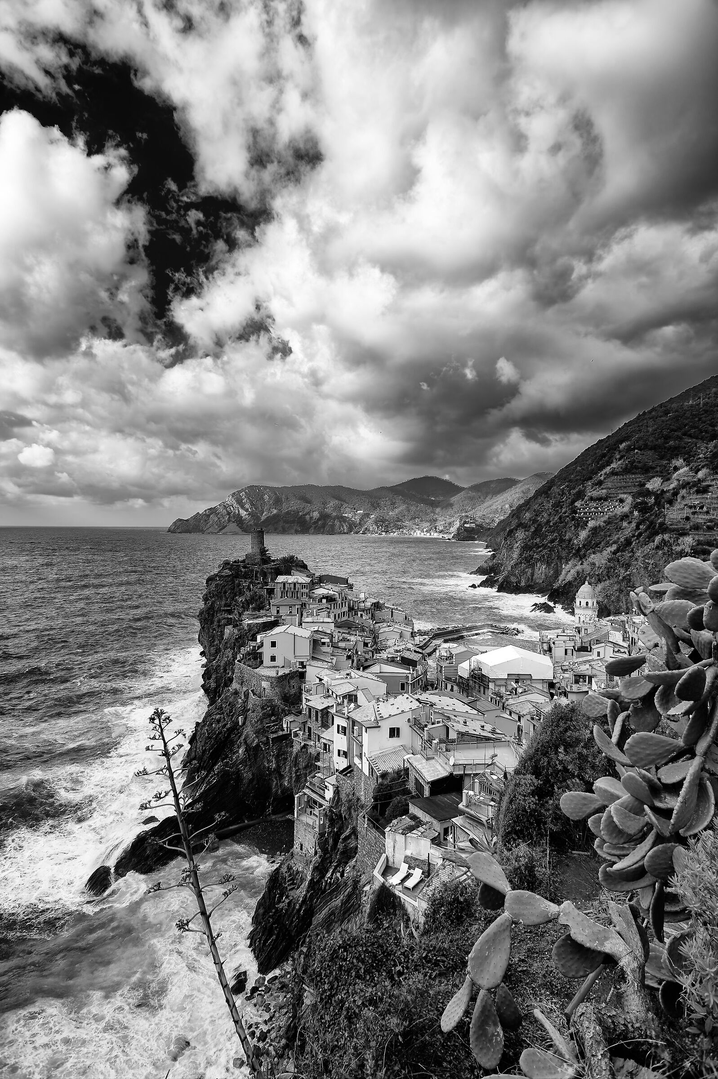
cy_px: 540
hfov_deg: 61.9
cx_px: 359
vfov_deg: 84.0
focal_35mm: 20
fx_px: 599
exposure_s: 1/400
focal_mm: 20
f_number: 8
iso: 250
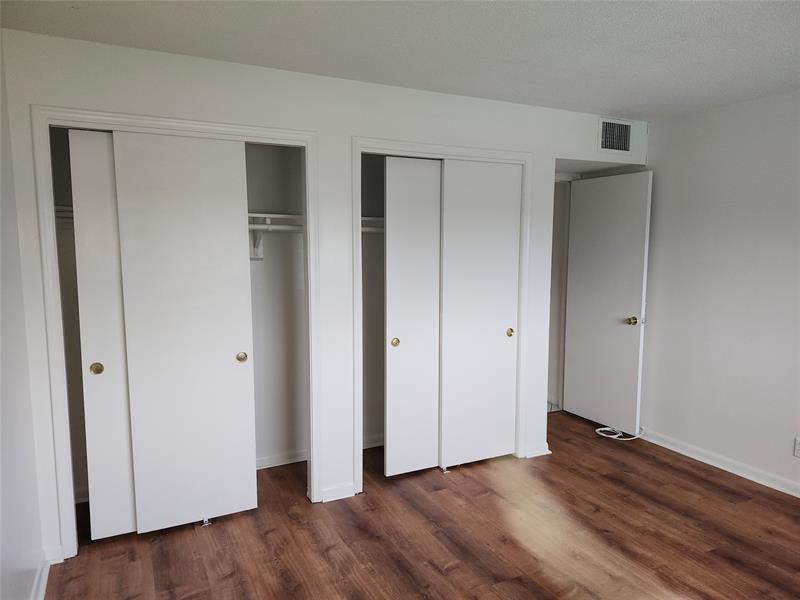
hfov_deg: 73.9
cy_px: 300
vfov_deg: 58.9
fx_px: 532
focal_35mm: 23
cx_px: 400
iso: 100
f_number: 1.8
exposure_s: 1/60
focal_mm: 5.54
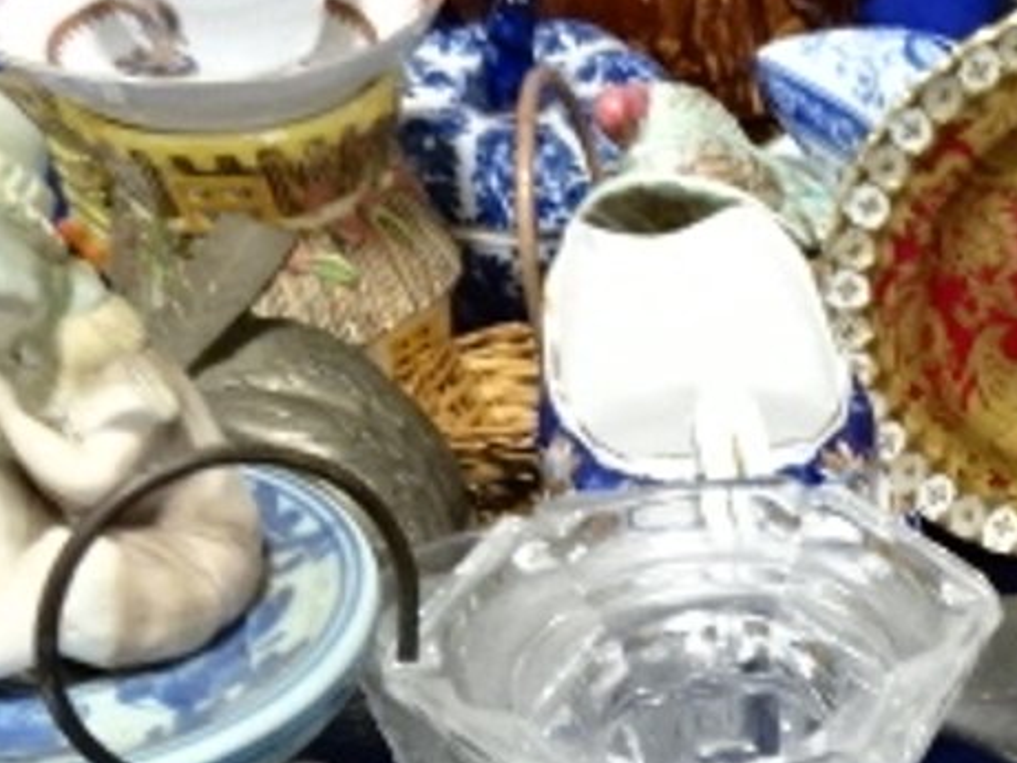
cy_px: 1069
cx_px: 1275
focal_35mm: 79
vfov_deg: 17.2
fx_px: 2321
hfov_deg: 22.4
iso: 640
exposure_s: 1/30
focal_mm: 4.1
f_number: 3.5
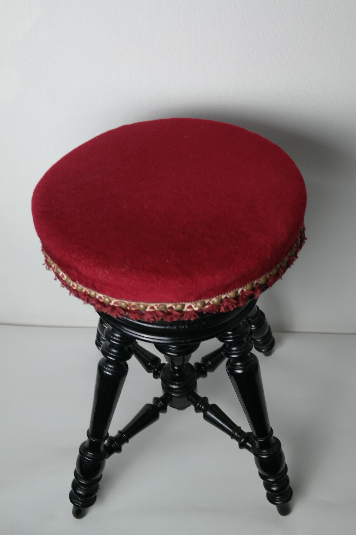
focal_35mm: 43
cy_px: 268
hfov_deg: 31.2
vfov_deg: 45.4
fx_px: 638
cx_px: 178
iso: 400
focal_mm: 28
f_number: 4
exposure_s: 1/50
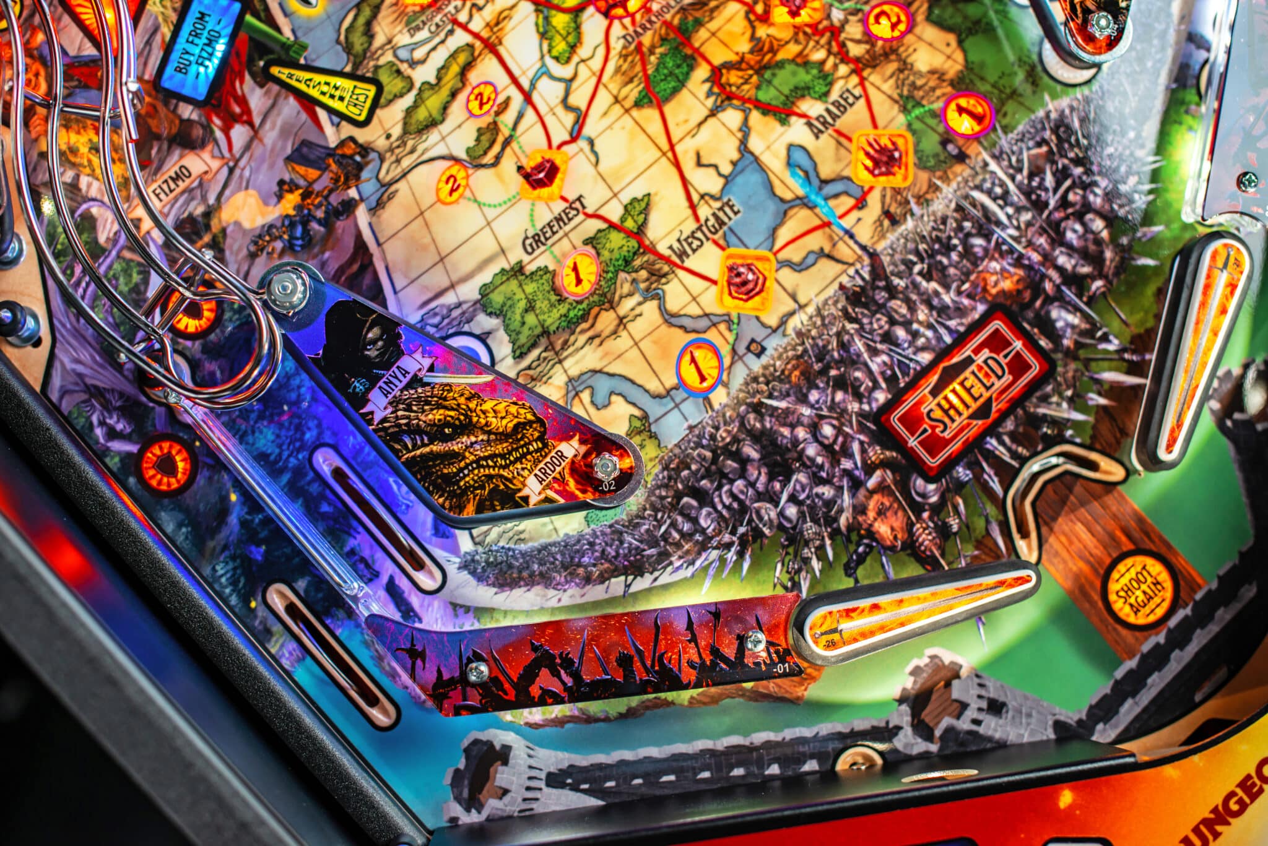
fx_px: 1762
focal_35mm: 50
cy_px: 423
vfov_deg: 27.0
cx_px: 634
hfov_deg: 39.6
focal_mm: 50
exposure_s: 1/80
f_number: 3.5
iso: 320
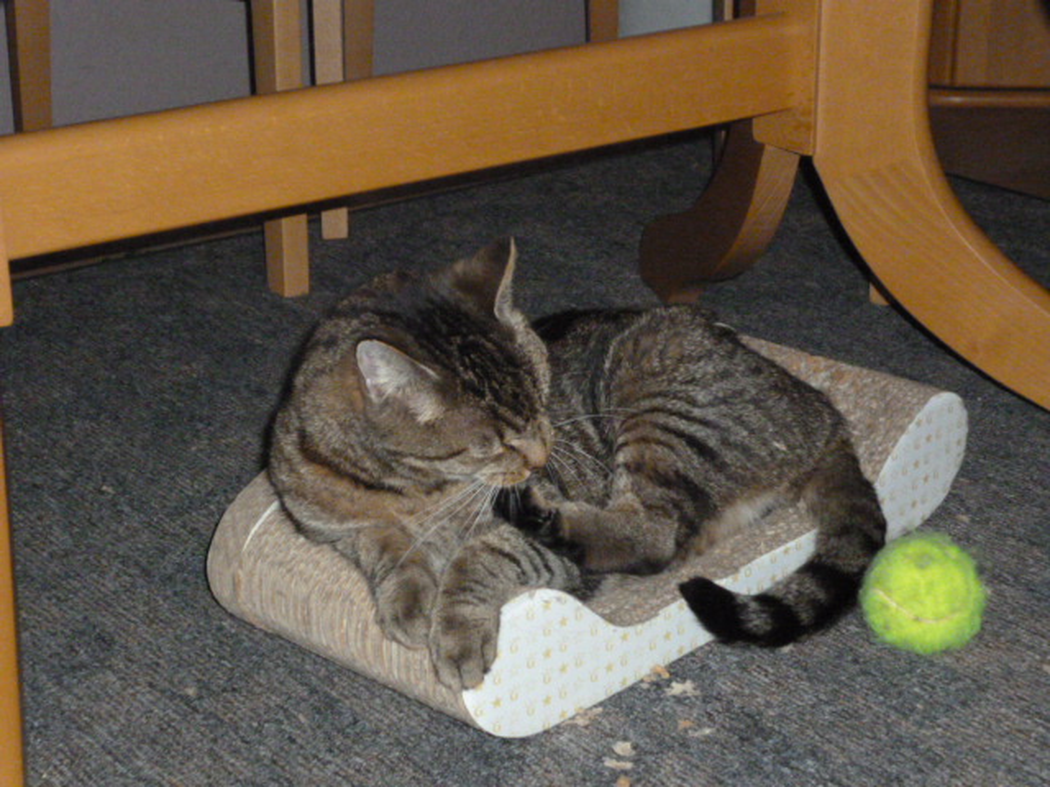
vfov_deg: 21.0
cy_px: 394
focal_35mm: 70
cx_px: 525
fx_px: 2123
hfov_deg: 27.8
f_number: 5
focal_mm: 12.5
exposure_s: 1/60
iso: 1000
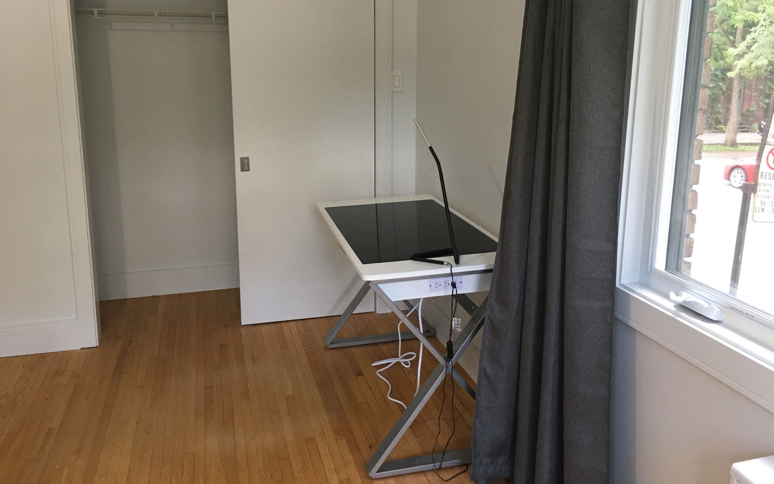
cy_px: 193
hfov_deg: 61.2
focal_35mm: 31
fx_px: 654
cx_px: 387
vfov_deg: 40.4
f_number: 2.2
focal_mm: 4.15
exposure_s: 1/15
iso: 50
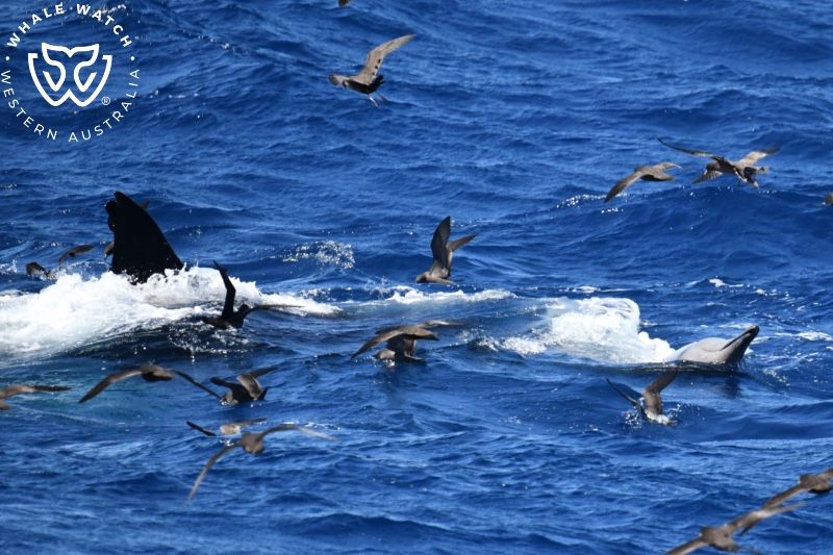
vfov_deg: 2.3
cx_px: 416
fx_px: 13880
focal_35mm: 600
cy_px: 278
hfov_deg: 3.4
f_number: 6.3
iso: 2200
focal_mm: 600
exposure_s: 1/8000
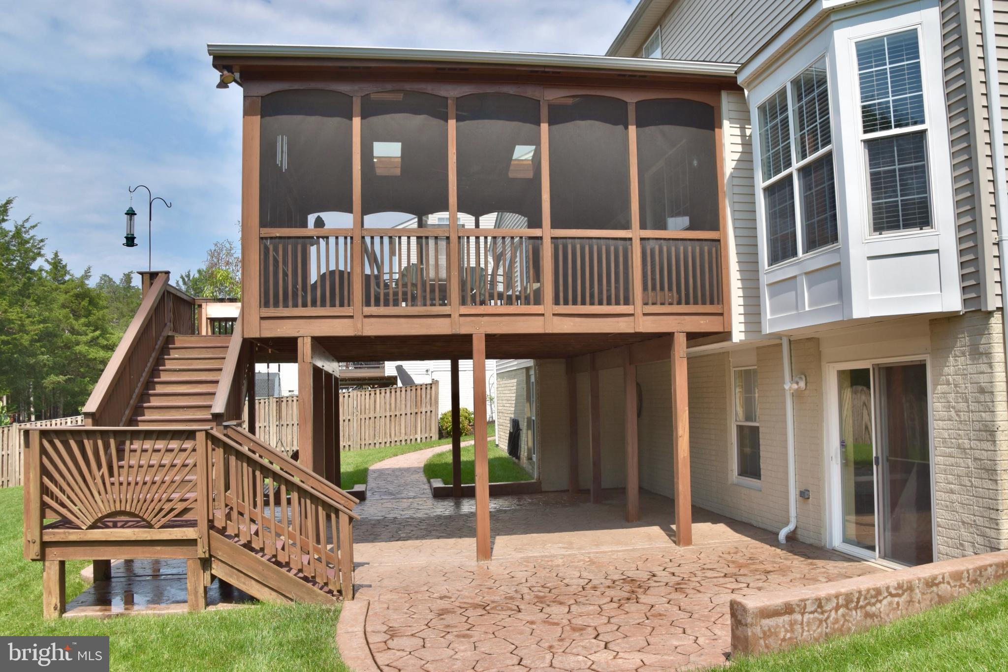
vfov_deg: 47.9
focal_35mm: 27
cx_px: 504
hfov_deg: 67.4
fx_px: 756
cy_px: 336
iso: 250
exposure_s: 1/400
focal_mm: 18
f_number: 10
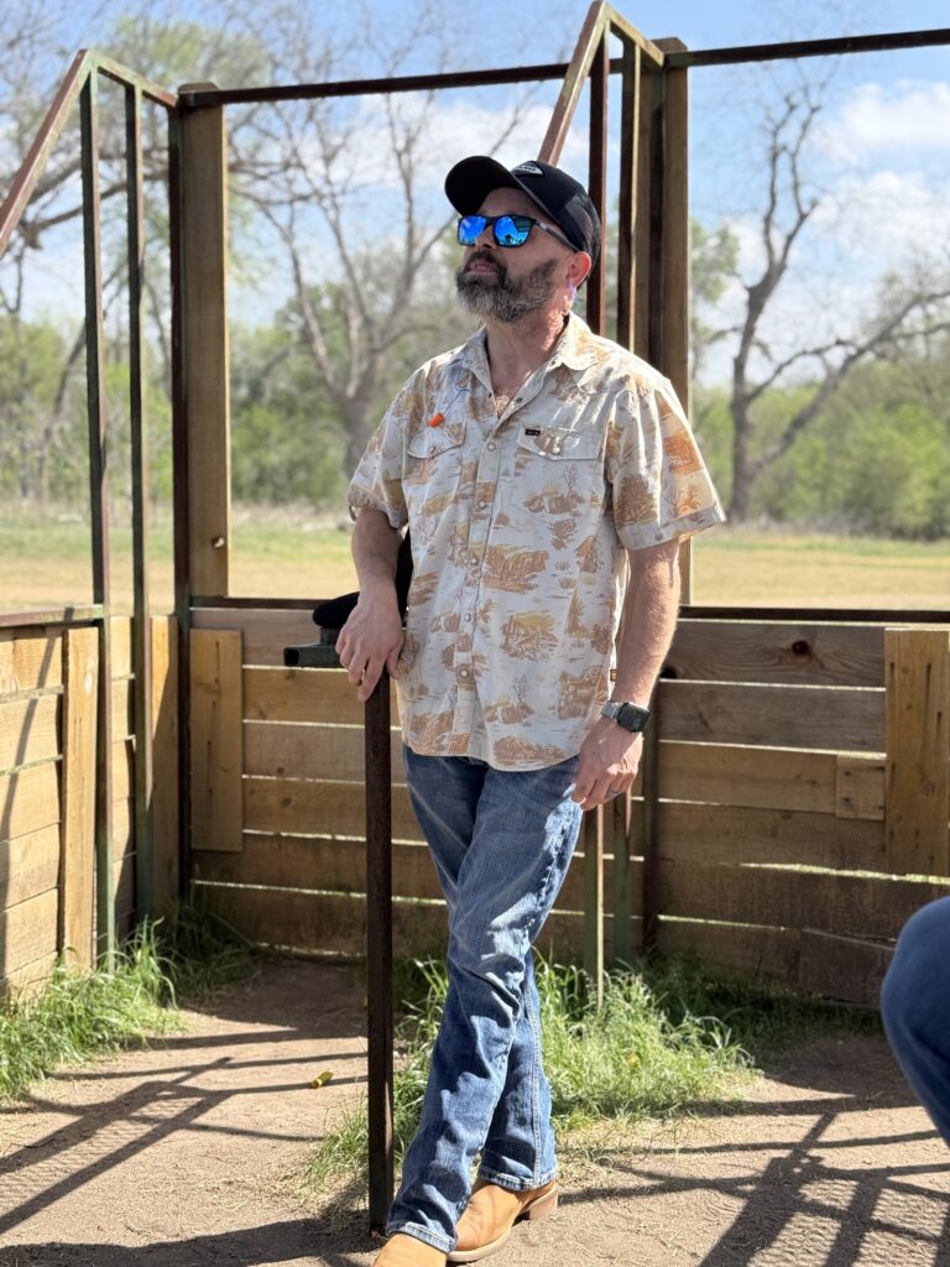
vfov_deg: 39.7
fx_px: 1756
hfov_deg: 30.3
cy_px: 634
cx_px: 475
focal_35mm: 48
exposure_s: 1/2415
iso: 100
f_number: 1.78
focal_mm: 6.76
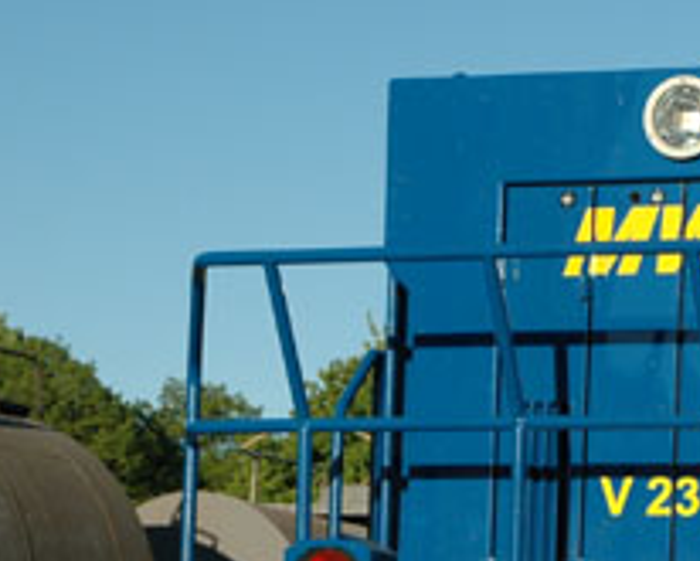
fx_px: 3461
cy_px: 614
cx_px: 838
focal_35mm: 167
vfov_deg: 9.2
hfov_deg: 11.3
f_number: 7.1
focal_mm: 38
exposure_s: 1/400
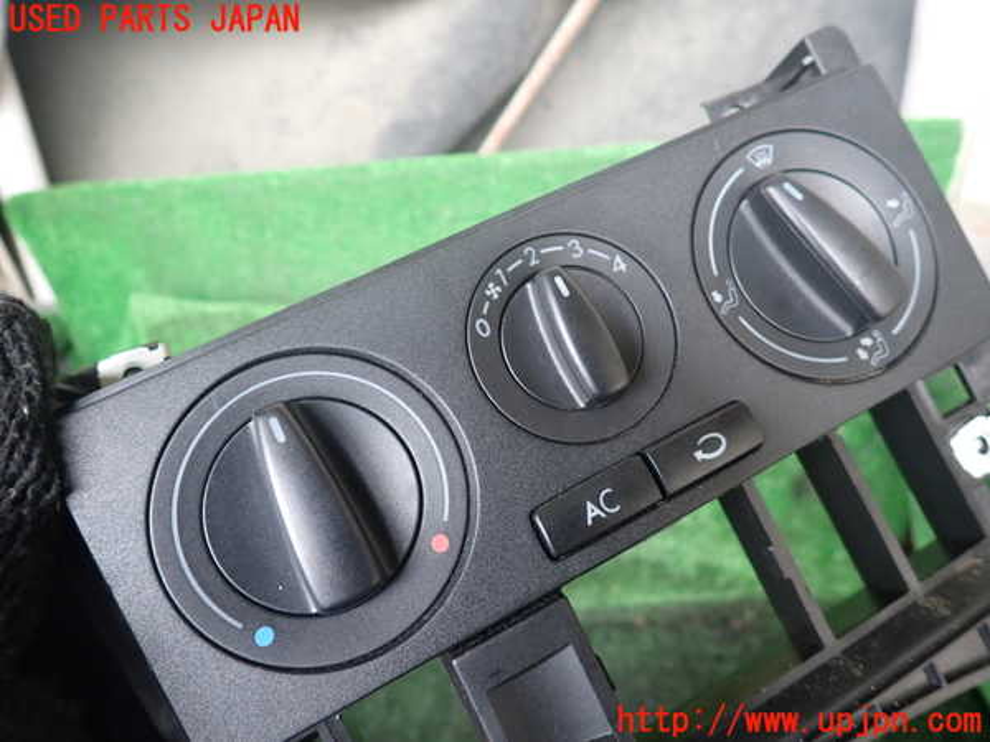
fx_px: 715
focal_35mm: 25
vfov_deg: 54.9
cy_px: 371
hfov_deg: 69.4
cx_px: 495
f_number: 2
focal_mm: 4.5
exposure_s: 1/60
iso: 200
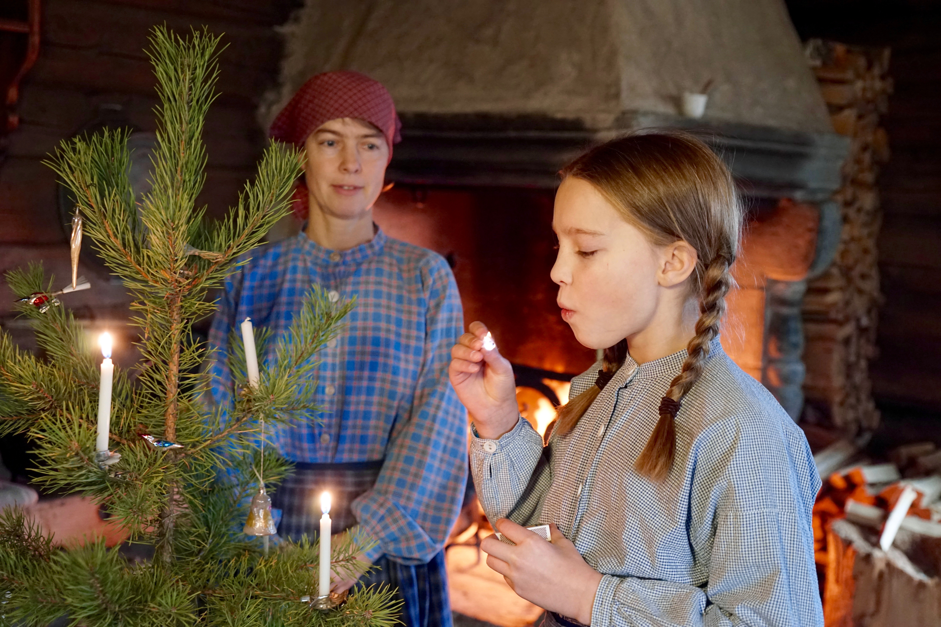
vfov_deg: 32.6
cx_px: 470
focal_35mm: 41
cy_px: 314
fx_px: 1072
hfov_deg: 47.4
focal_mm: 41
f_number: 4
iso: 3200
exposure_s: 1/15
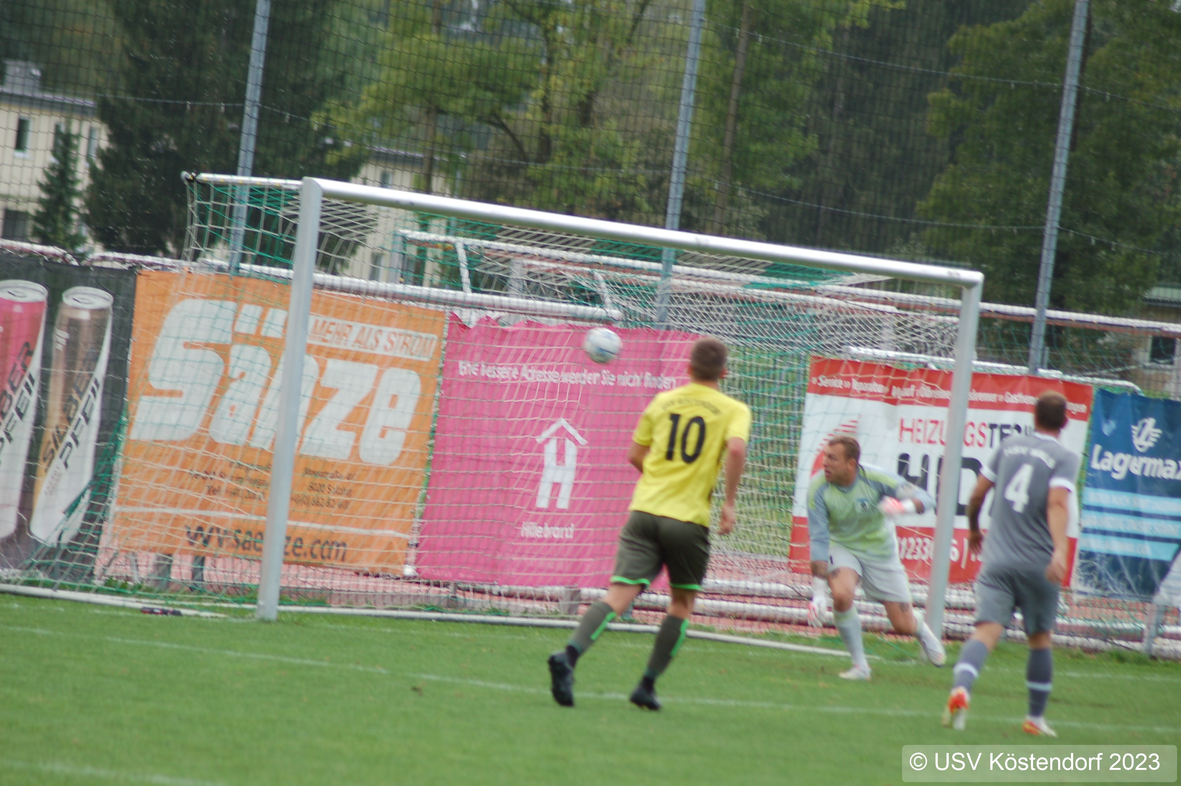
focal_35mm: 270
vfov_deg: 5.1
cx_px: 590
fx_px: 8850
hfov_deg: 7.6
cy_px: 393
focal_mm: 180
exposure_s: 1/200
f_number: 4.8
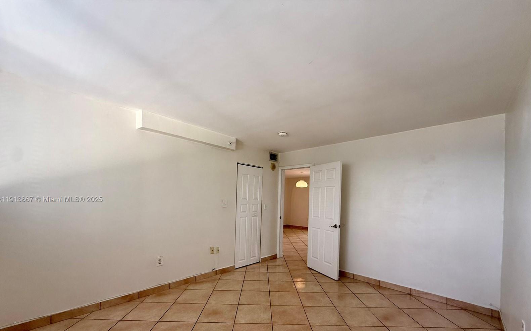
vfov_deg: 73.9
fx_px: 217
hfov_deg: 101.5
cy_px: 200
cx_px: 263
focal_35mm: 15
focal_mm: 2.22
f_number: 2.2
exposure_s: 1/99
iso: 125
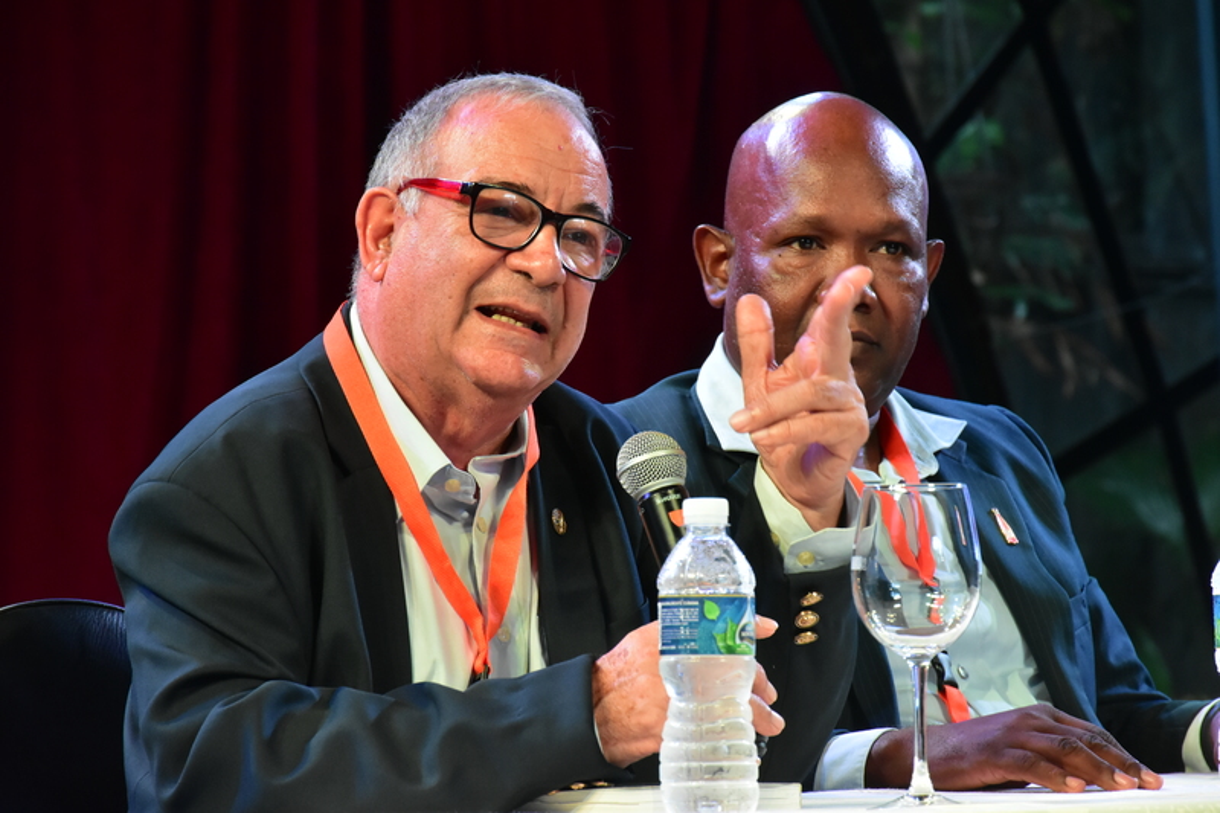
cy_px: 406
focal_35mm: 183
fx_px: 6200
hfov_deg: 11.2
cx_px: 610
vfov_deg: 7.5
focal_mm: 122
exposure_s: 1/160
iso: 2500
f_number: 9
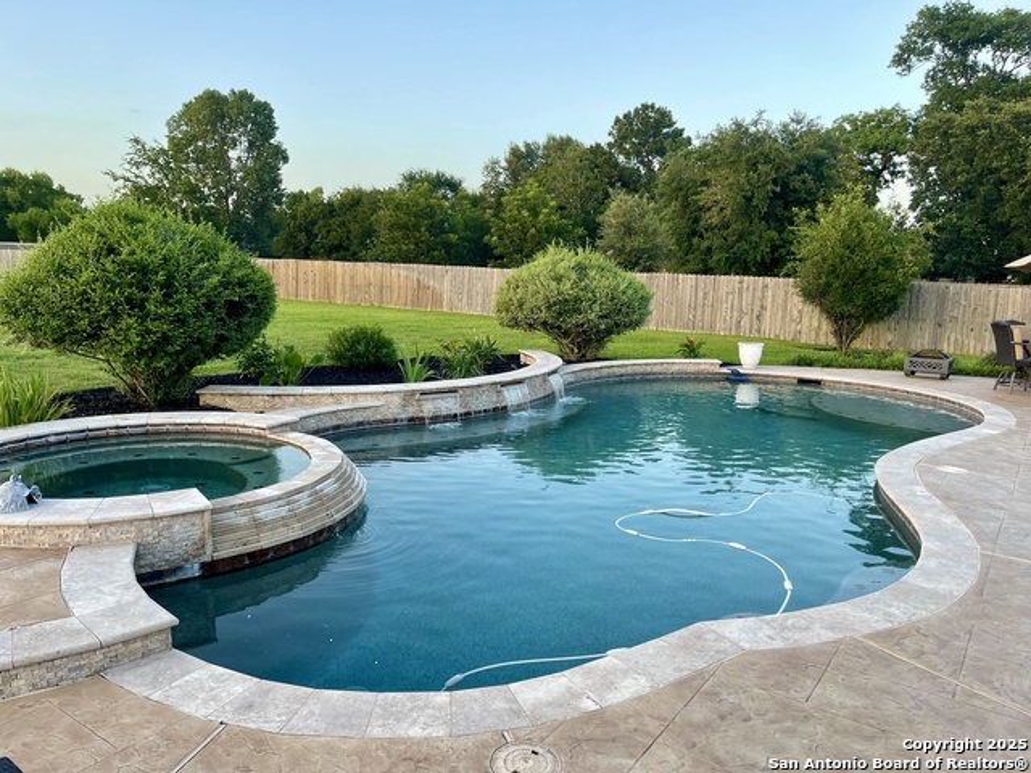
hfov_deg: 69.4
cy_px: 386
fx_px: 745
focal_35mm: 25
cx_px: 516
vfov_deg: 54.9
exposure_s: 1/121
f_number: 1.6
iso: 50
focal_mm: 5.1
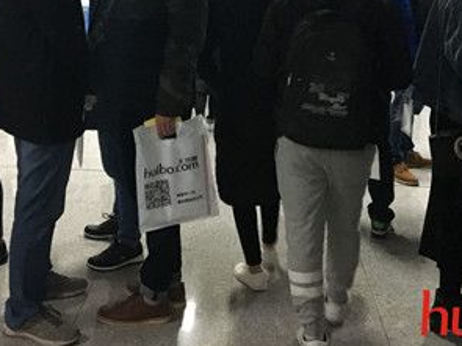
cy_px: -7
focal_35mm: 60
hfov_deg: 32.2
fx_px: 800
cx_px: 211
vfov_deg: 23.3
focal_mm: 4.15
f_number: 2.2
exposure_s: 1/17
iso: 320
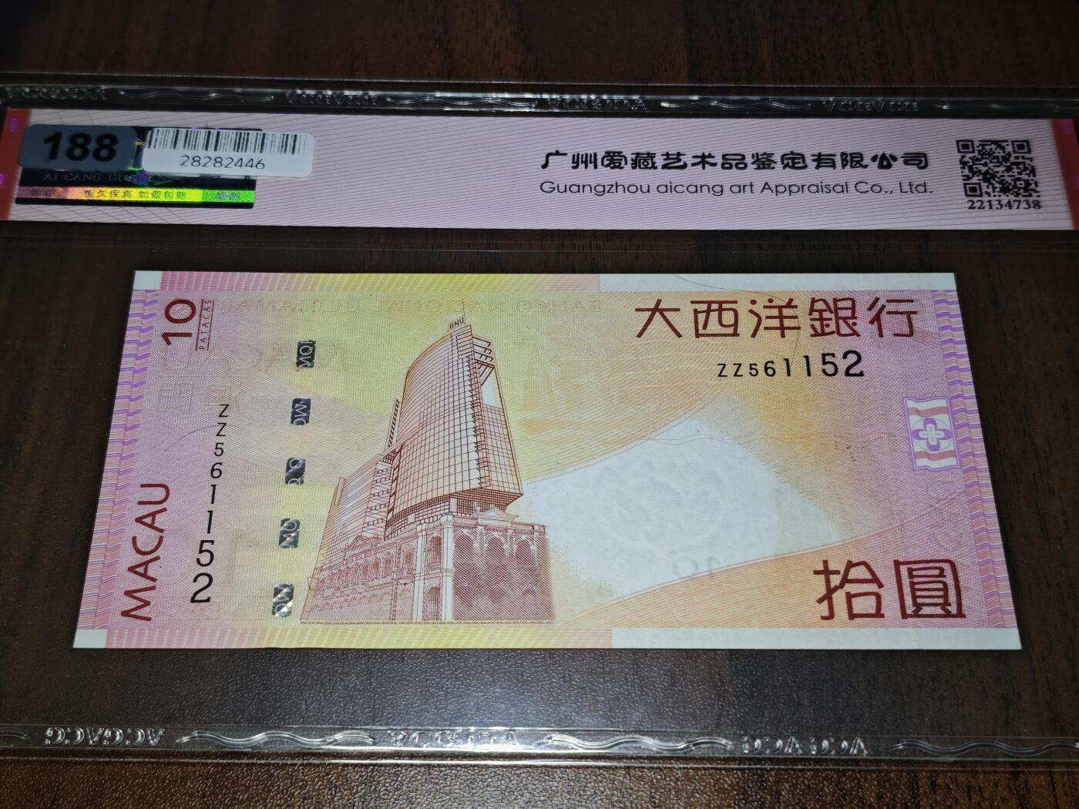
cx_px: 540
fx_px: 1559
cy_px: 404
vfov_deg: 29.1
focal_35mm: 50
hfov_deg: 38.2
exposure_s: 1/100
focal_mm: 5.85
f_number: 1.63
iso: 125
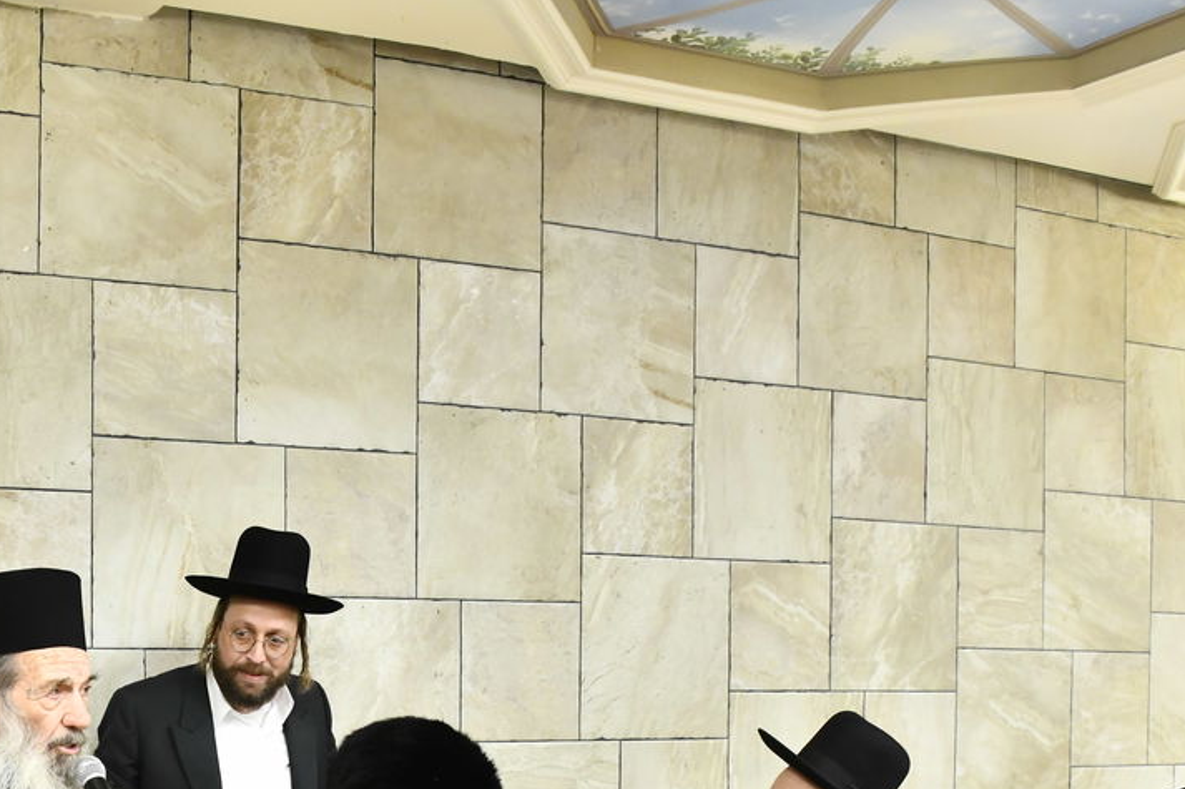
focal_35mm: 55
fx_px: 1810
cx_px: 264
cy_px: 772
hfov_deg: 35.3
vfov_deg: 23.7
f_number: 5.6
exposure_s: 1/160
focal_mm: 28
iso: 2000
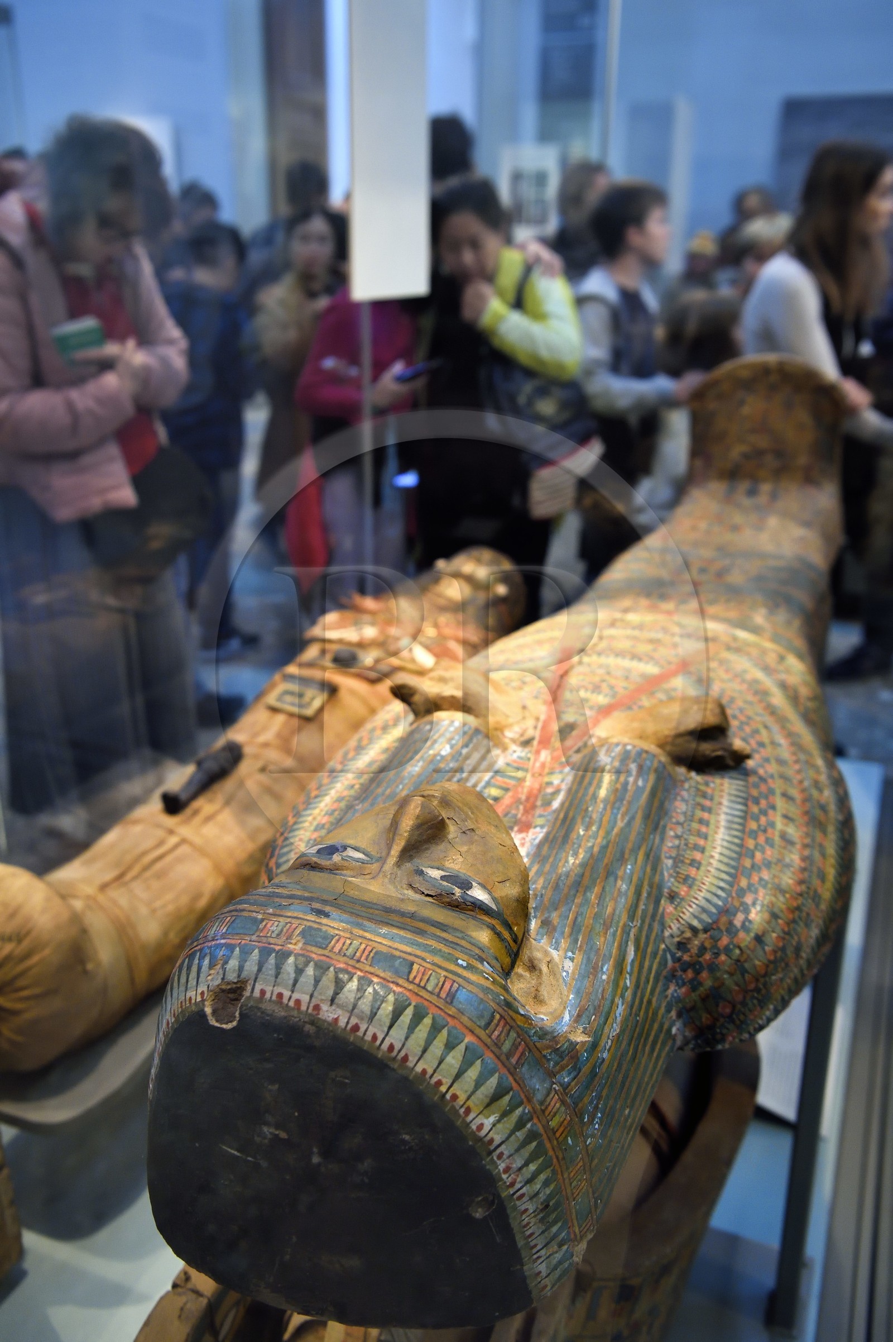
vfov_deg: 58.7
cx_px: 446
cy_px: 671
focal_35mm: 32
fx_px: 1192
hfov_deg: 41.1
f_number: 4
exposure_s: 1/20
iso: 1600
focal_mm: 32
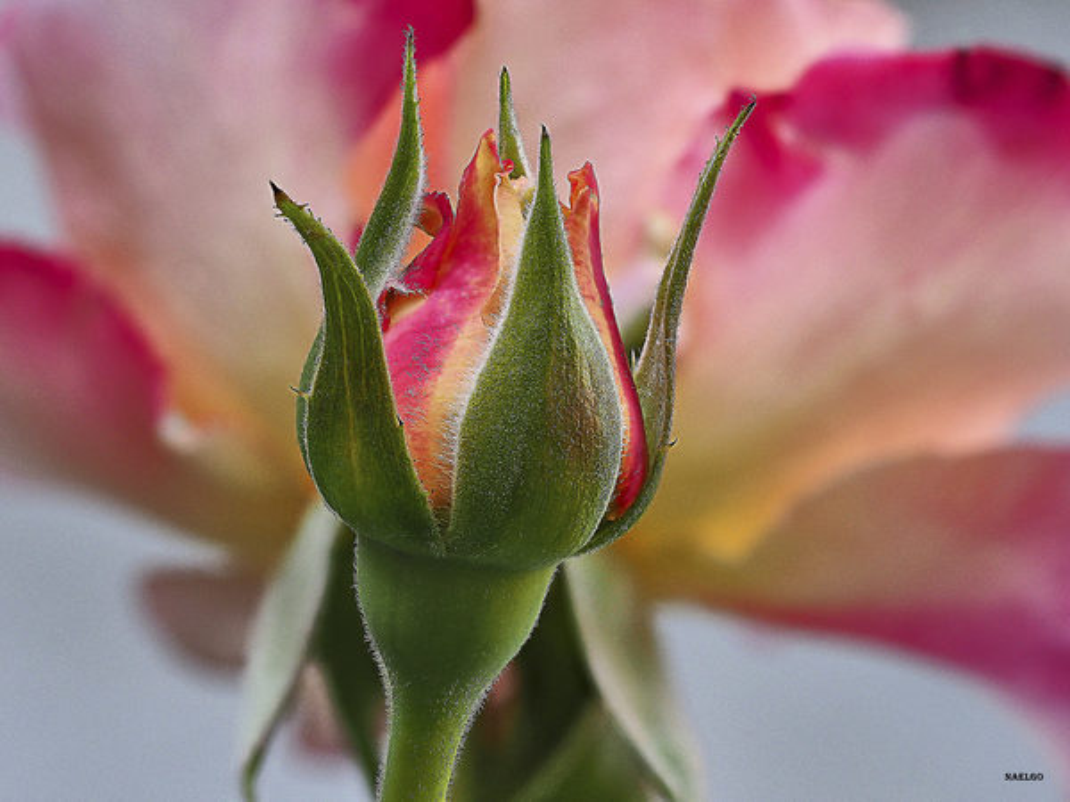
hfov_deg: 16.4
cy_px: 401
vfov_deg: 12.3
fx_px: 3709
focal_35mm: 120
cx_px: 535
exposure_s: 1/60
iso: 400
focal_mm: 60
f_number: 5.6
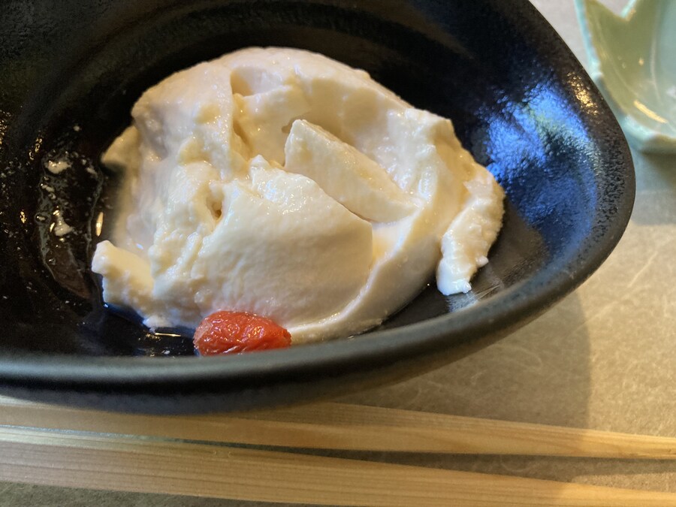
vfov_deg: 49.7
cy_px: 254
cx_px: 338
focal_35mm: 28
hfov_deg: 63.4
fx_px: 547
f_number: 1.8
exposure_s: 1/40
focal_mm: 3.99
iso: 320
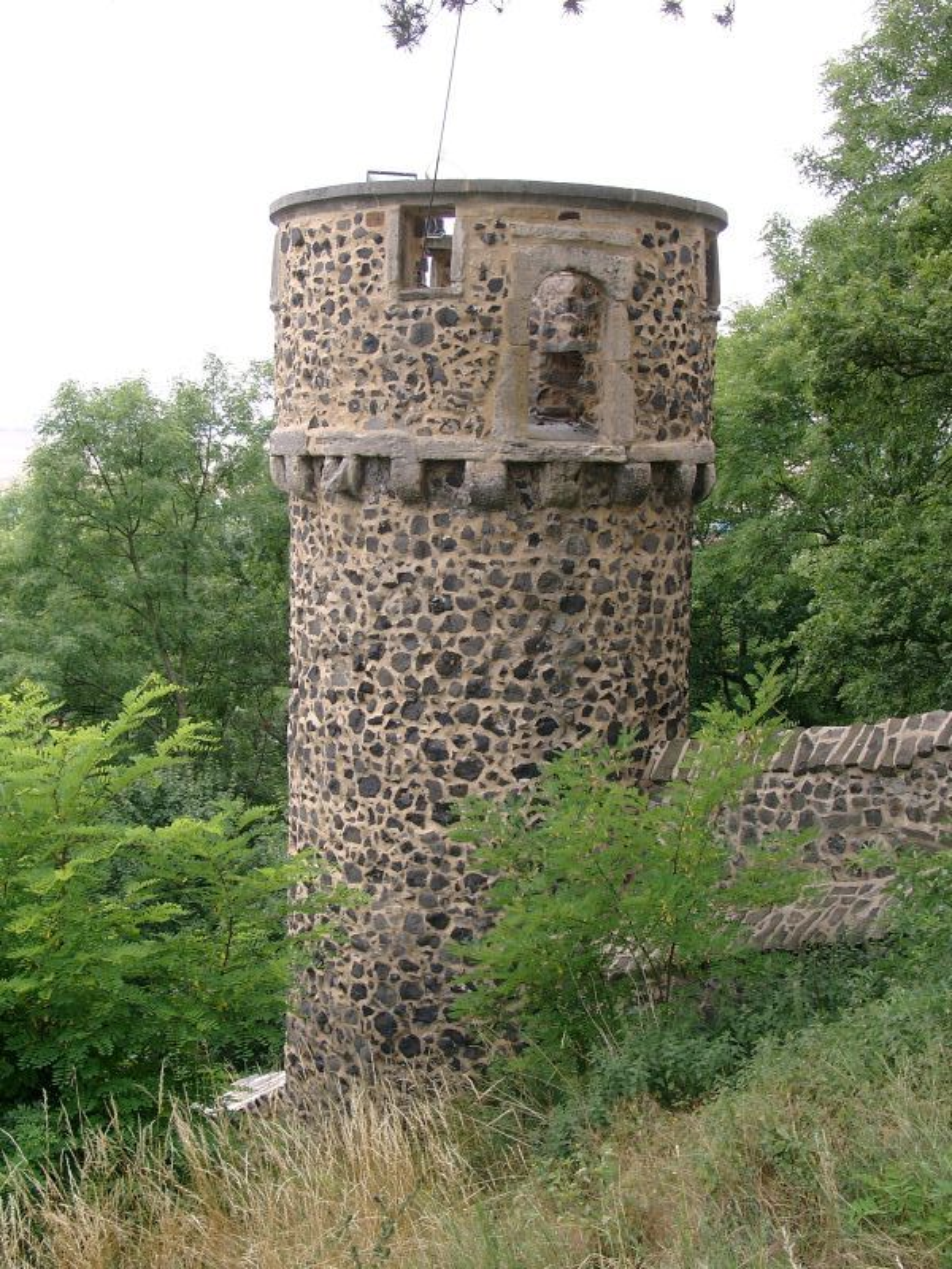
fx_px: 1723
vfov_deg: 40.4
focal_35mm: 47
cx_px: 476
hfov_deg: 30.9
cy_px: 634
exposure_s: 1/87.8
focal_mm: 9.82
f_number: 4
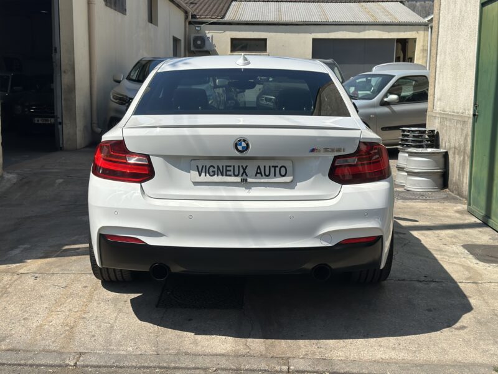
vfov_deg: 30.3
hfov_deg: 39.7
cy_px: 187
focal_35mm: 48
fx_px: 691
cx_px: 249
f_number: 1.78
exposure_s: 1/5556
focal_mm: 6.86
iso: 64
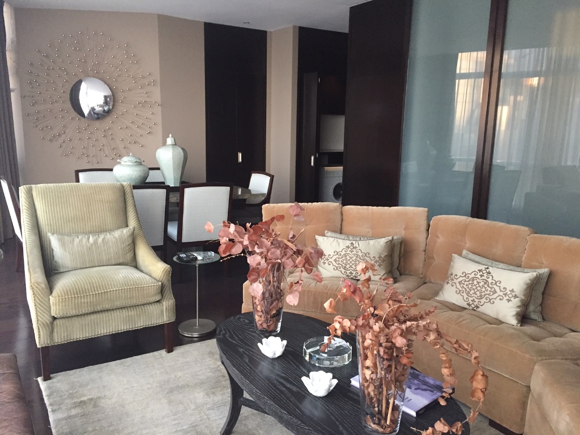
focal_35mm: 29
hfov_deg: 61.7
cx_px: 290
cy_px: 218
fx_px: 486
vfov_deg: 48.2
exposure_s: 1/33
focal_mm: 4.15
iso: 320
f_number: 2.2
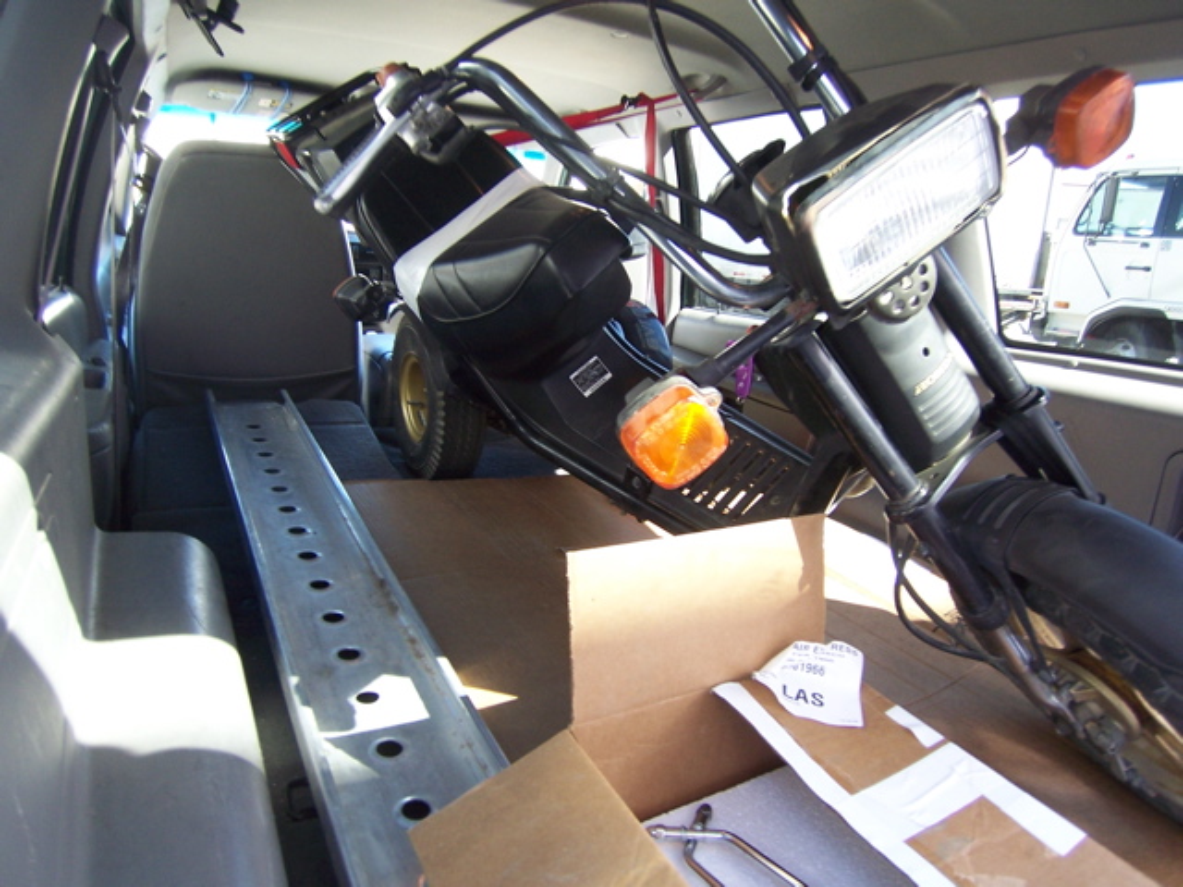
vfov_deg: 58.9
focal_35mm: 23
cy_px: 444
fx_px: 786
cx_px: 592
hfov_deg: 73.9
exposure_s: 1/30
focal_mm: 3.8
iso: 80
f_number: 2.8
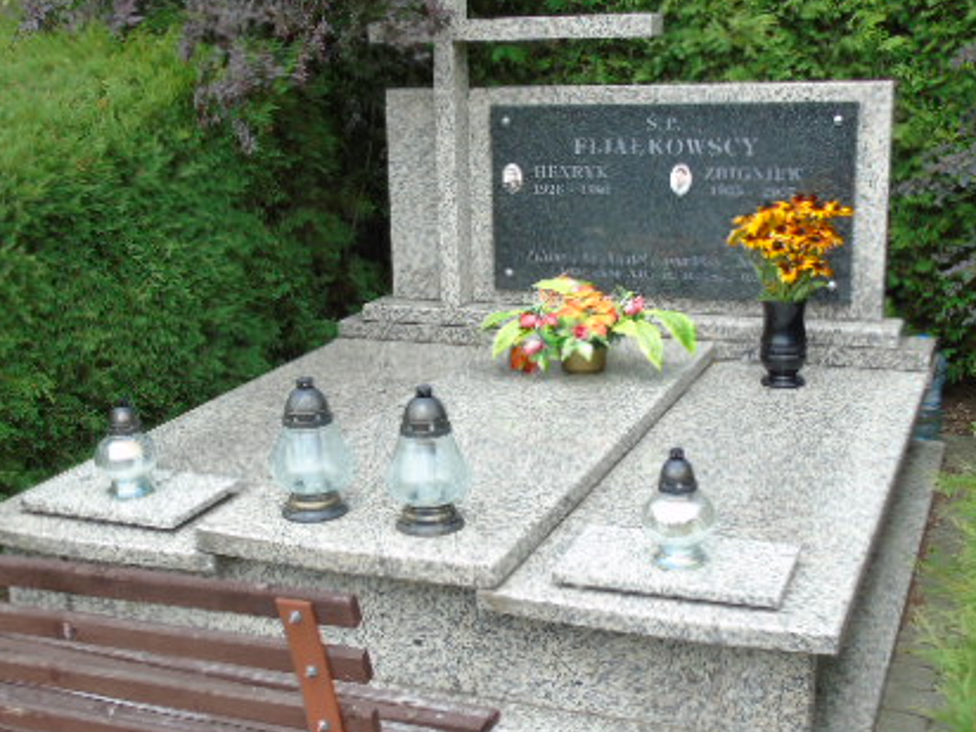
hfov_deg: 42.1
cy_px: 403
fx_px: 1269
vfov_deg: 32.2
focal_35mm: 45
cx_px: 455
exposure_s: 1/320
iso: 80
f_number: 3.6
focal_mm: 5.2
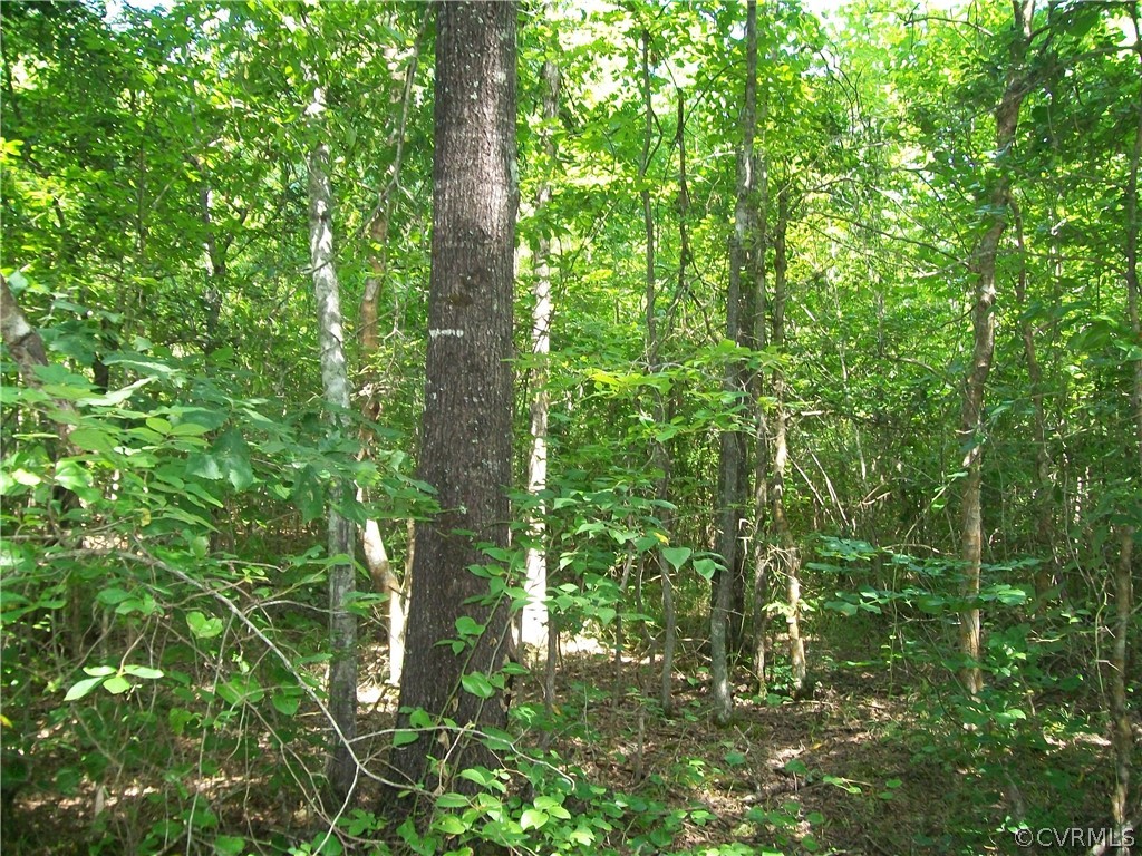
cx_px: 571
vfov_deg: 41.8
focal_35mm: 34
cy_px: 428
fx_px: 1122
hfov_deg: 54.0
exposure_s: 1/80
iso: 160
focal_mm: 6.1
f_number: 2.7
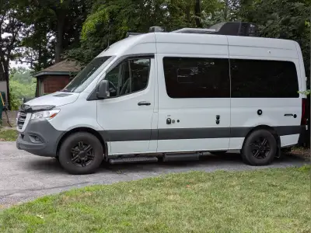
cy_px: 116
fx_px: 458
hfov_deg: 37.5
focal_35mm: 51
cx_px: 156
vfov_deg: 28.6
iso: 44
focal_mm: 5.43
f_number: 1.89
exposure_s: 1/1024
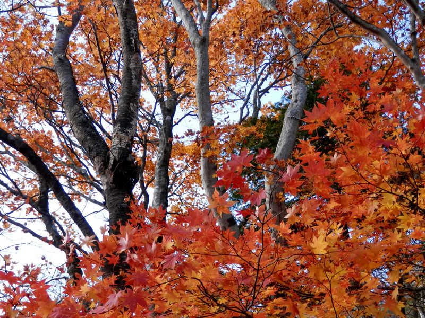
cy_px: 159
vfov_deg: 29.7
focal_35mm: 49
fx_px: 602
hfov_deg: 38.9
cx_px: 212
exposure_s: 1/100
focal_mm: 8.9
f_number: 4
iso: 80
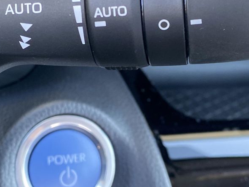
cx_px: 144
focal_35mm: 75
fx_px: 540
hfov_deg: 25.9
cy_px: 85
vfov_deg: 19.7
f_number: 1.8
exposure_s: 1/60
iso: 160
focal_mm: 4.25
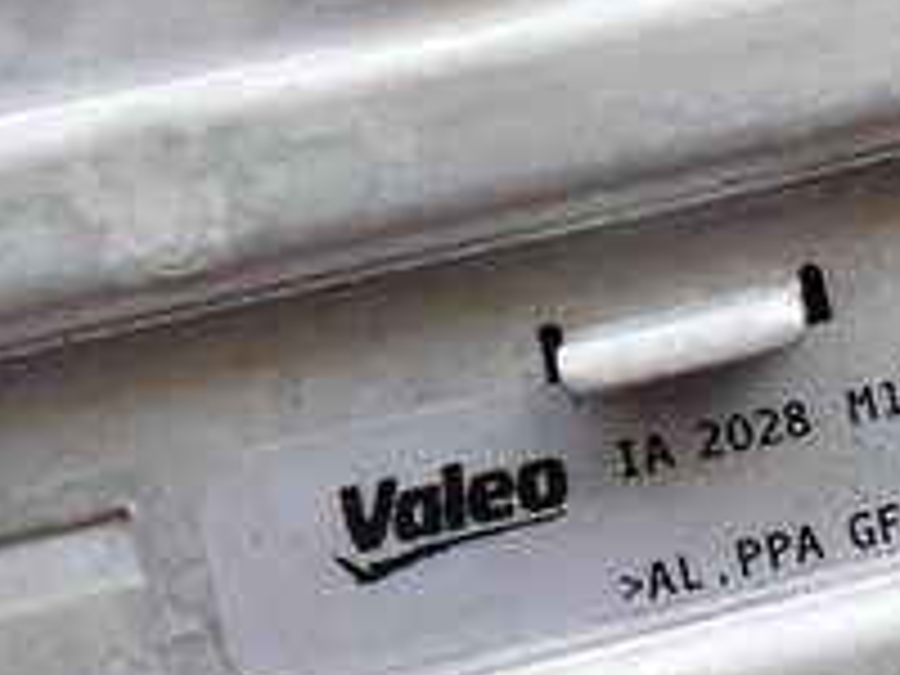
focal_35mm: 90
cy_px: 238
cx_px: 1341
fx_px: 2340
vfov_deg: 16.4
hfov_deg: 19.1
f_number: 3.2
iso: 100
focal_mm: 5.4
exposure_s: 1/80
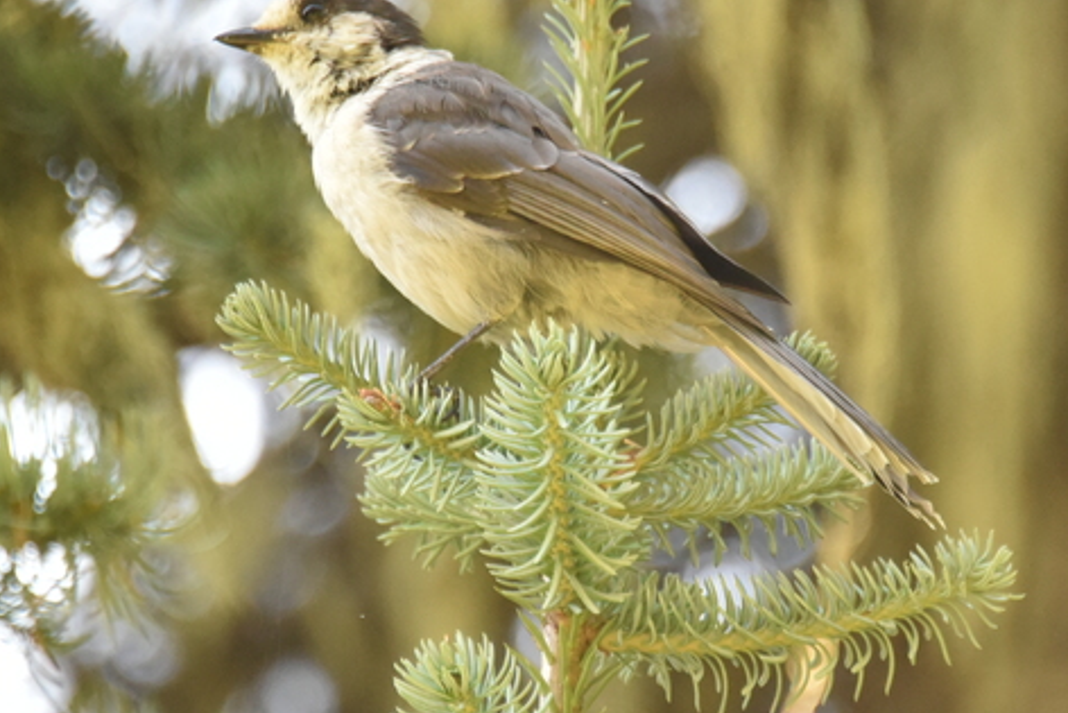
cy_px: 285
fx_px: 24125
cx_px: 541
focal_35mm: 813
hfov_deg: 2.5
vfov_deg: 1.7
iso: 2800
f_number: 5.6
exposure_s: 1/640
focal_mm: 300
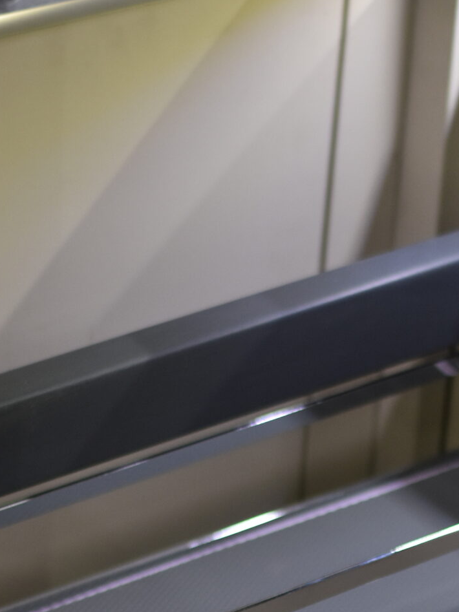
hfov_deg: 7.6
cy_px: 691
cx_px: 399
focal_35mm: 195
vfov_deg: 10.0
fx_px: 3448
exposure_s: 1/320
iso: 400
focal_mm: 50
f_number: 1.8
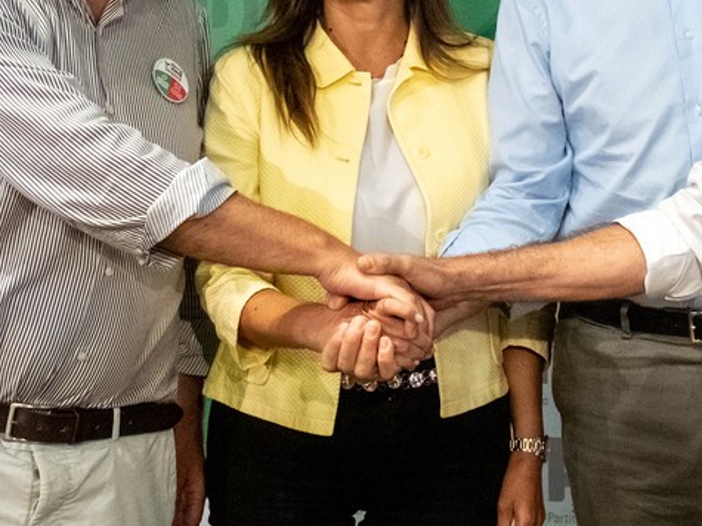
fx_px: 1642
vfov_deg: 17.8
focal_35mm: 81
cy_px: -4
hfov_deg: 23.5
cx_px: 624
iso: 4000
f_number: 4.5
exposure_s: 1/400
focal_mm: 21.3
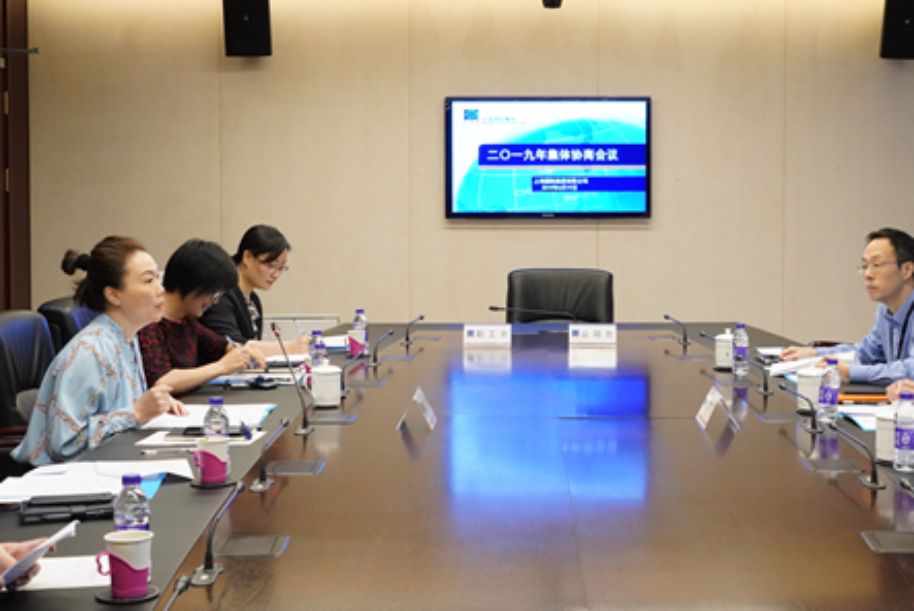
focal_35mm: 56
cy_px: 258
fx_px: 1423
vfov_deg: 24.2
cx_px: 565
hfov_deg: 35.4
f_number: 6.3
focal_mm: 31
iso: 3200
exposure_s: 1/80
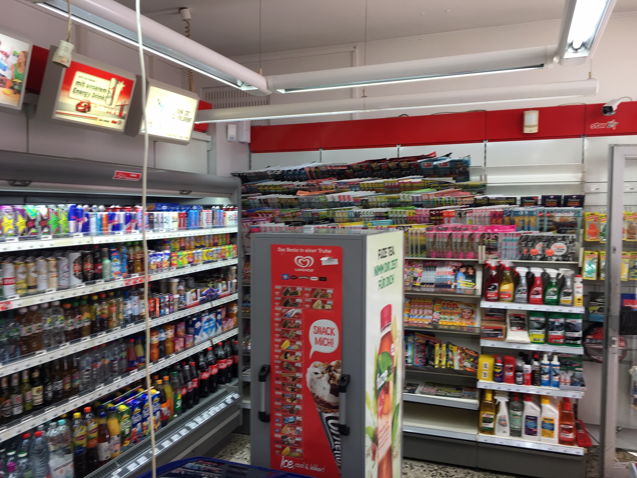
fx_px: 534
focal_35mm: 29
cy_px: 239
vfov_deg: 48.2
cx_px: 318
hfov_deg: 61.7
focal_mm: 4.15
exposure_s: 1/50
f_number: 2.2
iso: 25
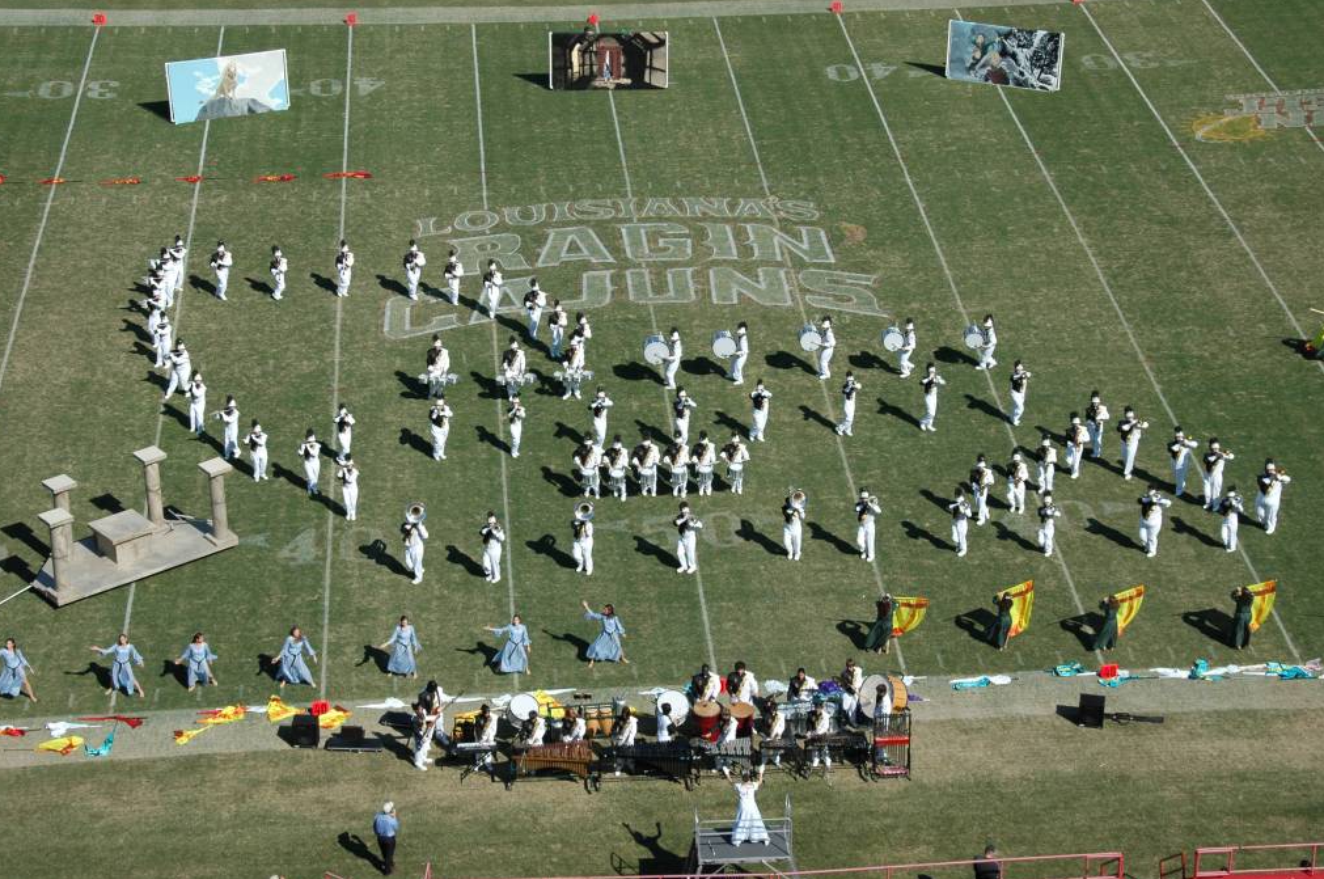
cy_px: 440
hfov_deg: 25.7
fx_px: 2901
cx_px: 657
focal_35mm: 79
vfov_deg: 17.2
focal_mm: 52
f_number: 10
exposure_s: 1/400
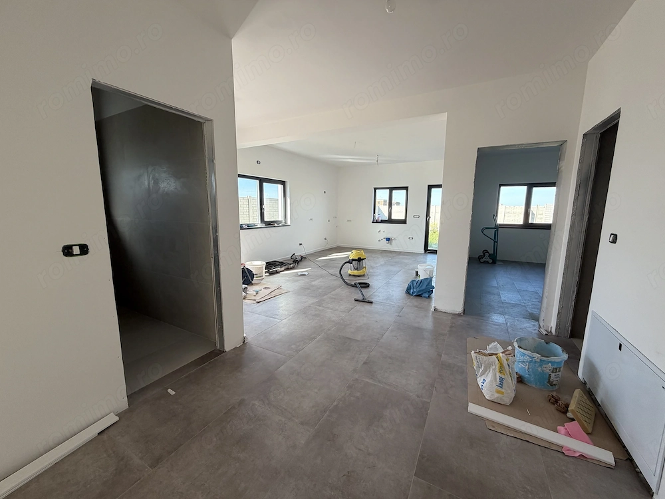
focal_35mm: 14
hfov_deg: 102.1
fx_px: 269
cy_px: 250
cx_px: 332
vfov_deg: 85.7
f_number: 2.2
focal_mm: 2.22
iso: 100
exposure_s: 1/121
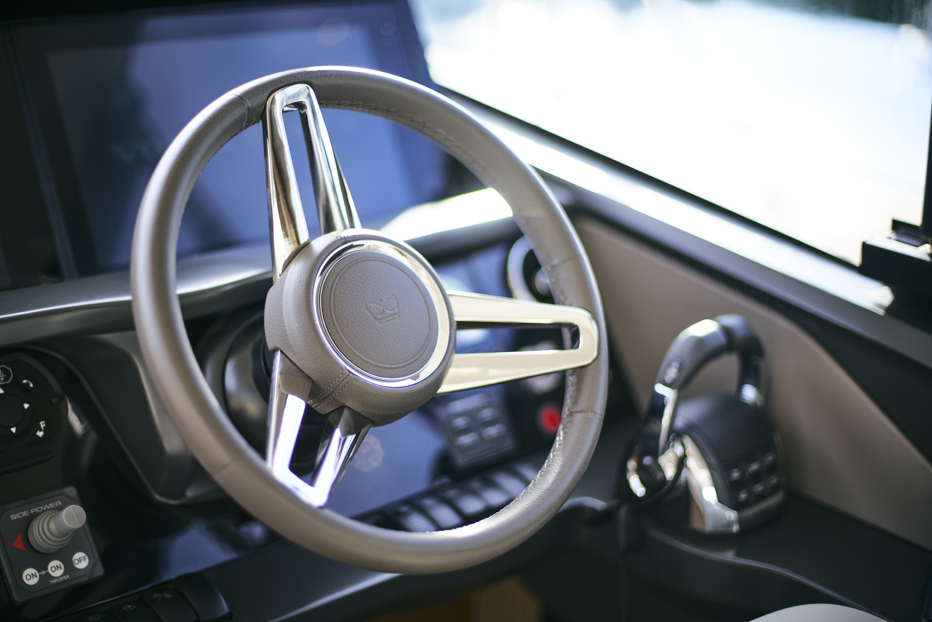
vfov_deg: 27.0
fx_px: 1295
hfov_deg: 39.6
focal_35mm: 50
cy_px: 311
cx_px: 466
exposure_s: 1/400
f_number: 1.4
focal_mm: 50
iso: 200
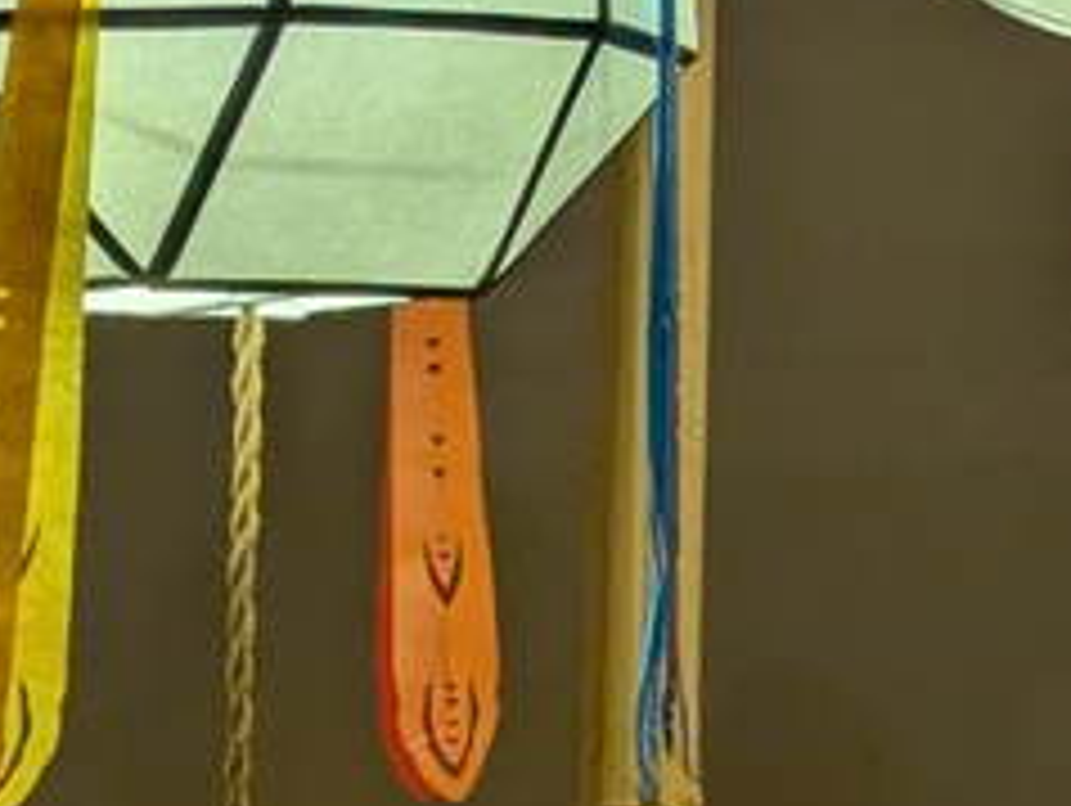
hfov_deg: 9.2
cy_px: -856
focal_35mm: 206
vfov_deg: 7.0
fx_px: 6380
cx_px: 1926
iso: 152
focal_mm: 6.81
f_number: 1.85
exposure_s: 1/114
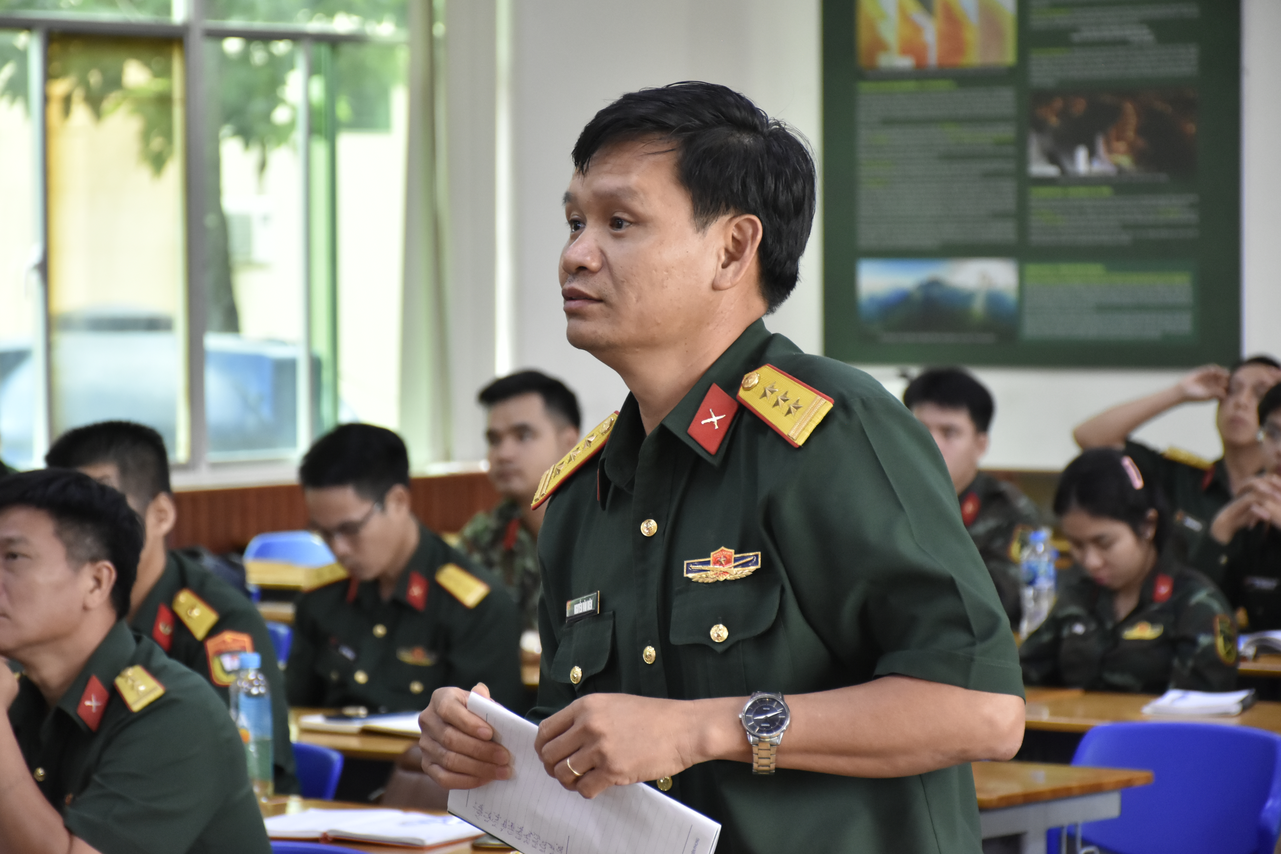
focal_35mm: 135
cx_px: 640
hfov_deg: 15.2
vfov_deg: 10.2
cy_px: 427
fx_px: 4803
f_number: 5.3
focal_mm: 90
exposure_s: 1/125
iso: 1600
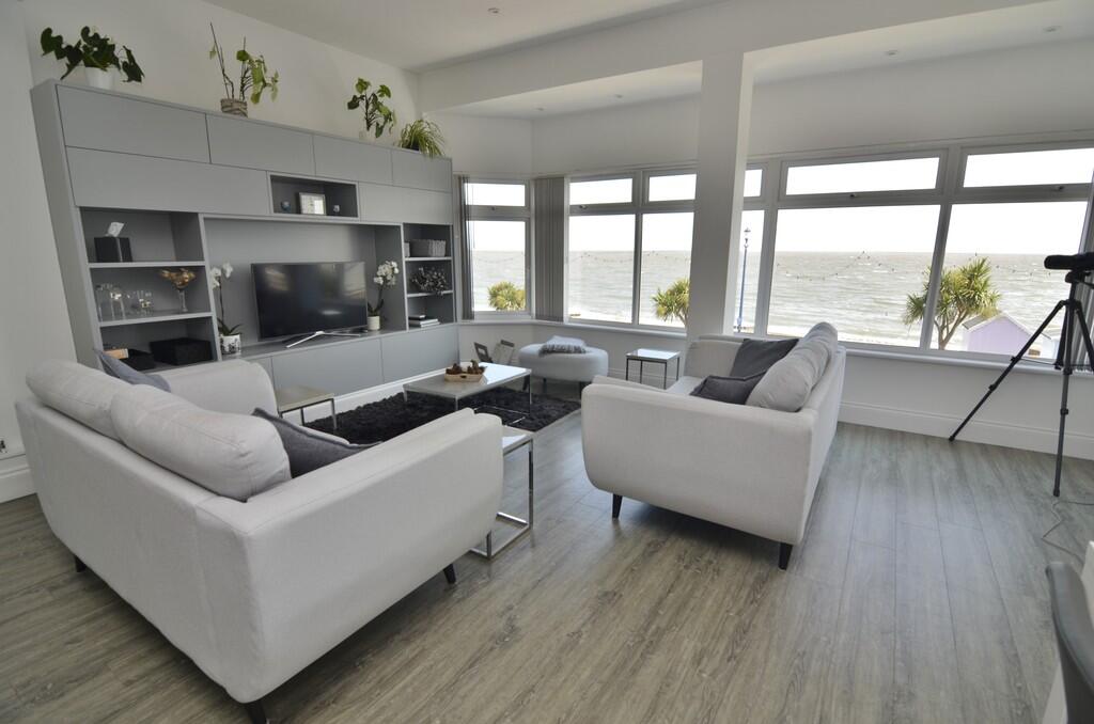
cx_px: 547
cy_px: 362
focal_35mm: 16
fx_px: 500
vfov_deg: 71.8
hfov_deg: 95.1
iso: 160
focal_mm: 11
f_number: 5.6
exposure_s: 1/125
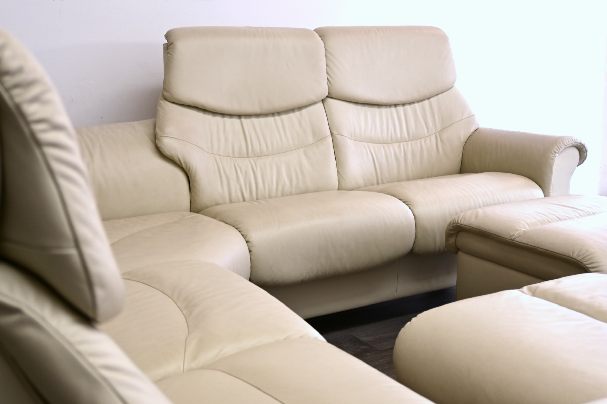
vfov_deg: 30.8
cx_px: 304
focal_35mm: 44
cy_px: 202
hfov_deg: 45.0
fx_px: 733
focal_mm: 29
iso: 100
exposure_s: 1/60
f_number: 4.8
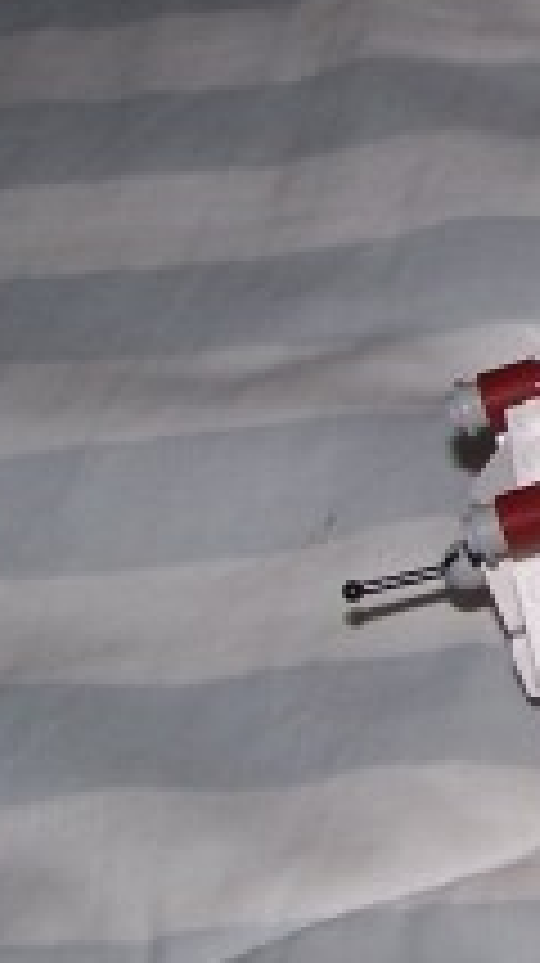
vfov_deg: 15.3
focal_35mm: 140
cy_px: 220
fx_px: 3572
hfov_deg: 8.0
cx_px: 1310
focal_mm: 7.1
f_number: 7.1
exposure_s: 1/60
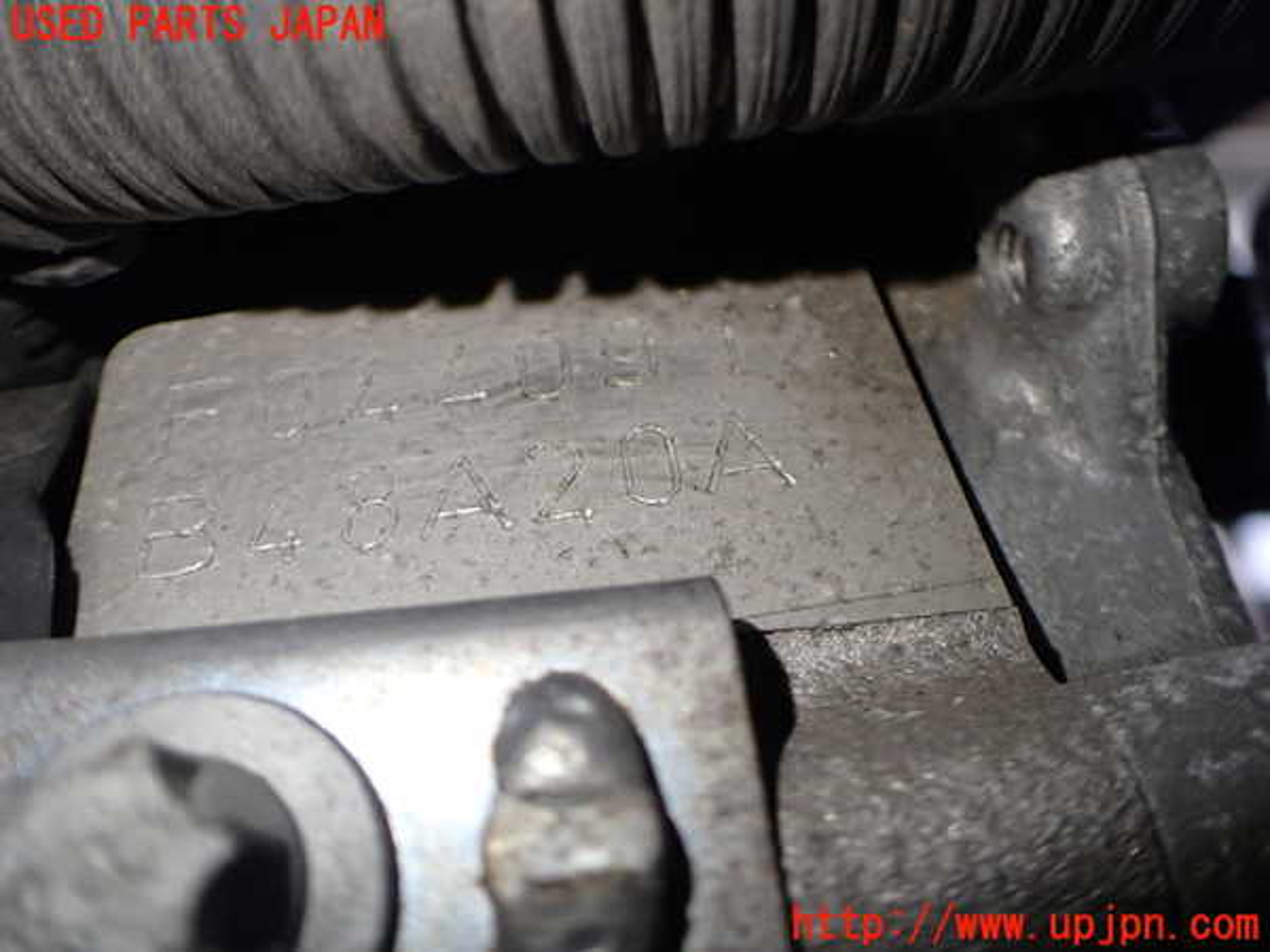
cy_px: 476
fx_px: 1101
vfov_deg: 46.8
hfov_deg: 60.0
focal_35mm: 30
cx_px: 635
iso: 250
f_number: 2.3
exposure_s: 1/125
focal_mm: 5.4
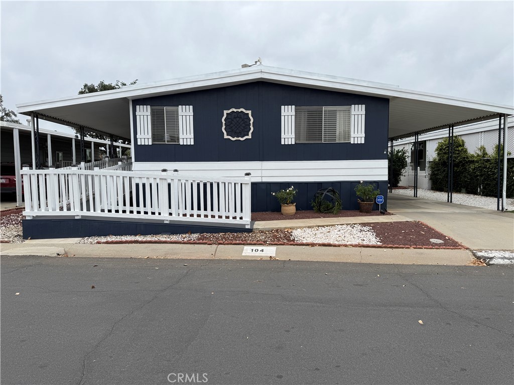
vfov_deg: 56.8
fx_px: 356
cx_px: 257
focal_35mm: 24
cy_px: 192
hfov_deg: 71.6
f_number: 1.78
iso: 80
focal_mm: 6.76
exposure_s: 1/2611
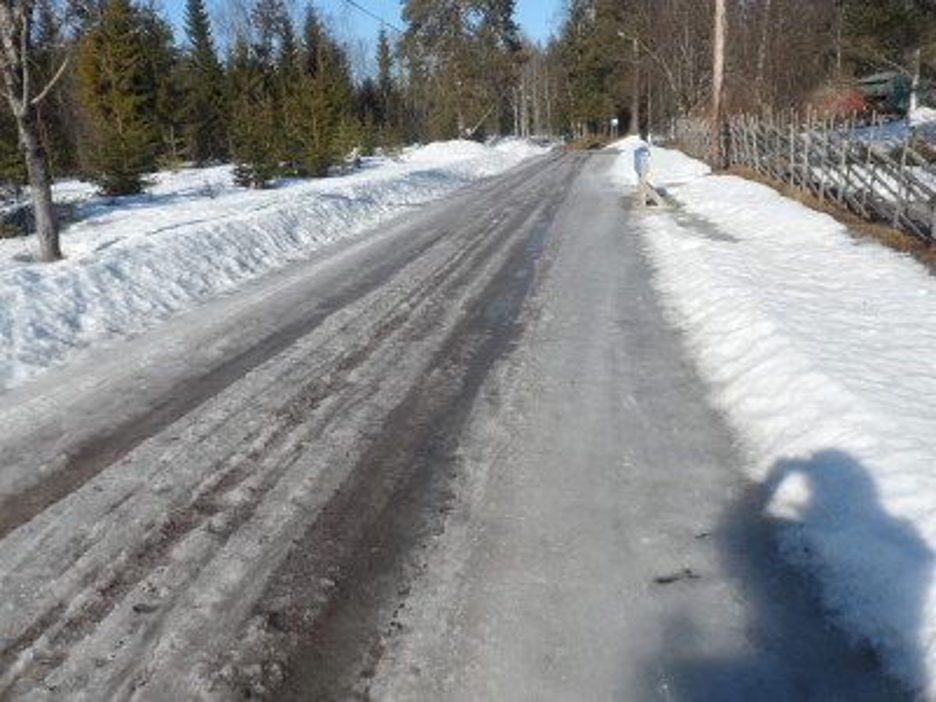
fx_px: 757
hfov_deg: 63.4
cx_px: 468
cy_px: 351
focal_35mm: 28
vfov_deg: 49.7
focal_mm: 4.9
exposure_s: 1/125
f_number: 8.8
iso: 80
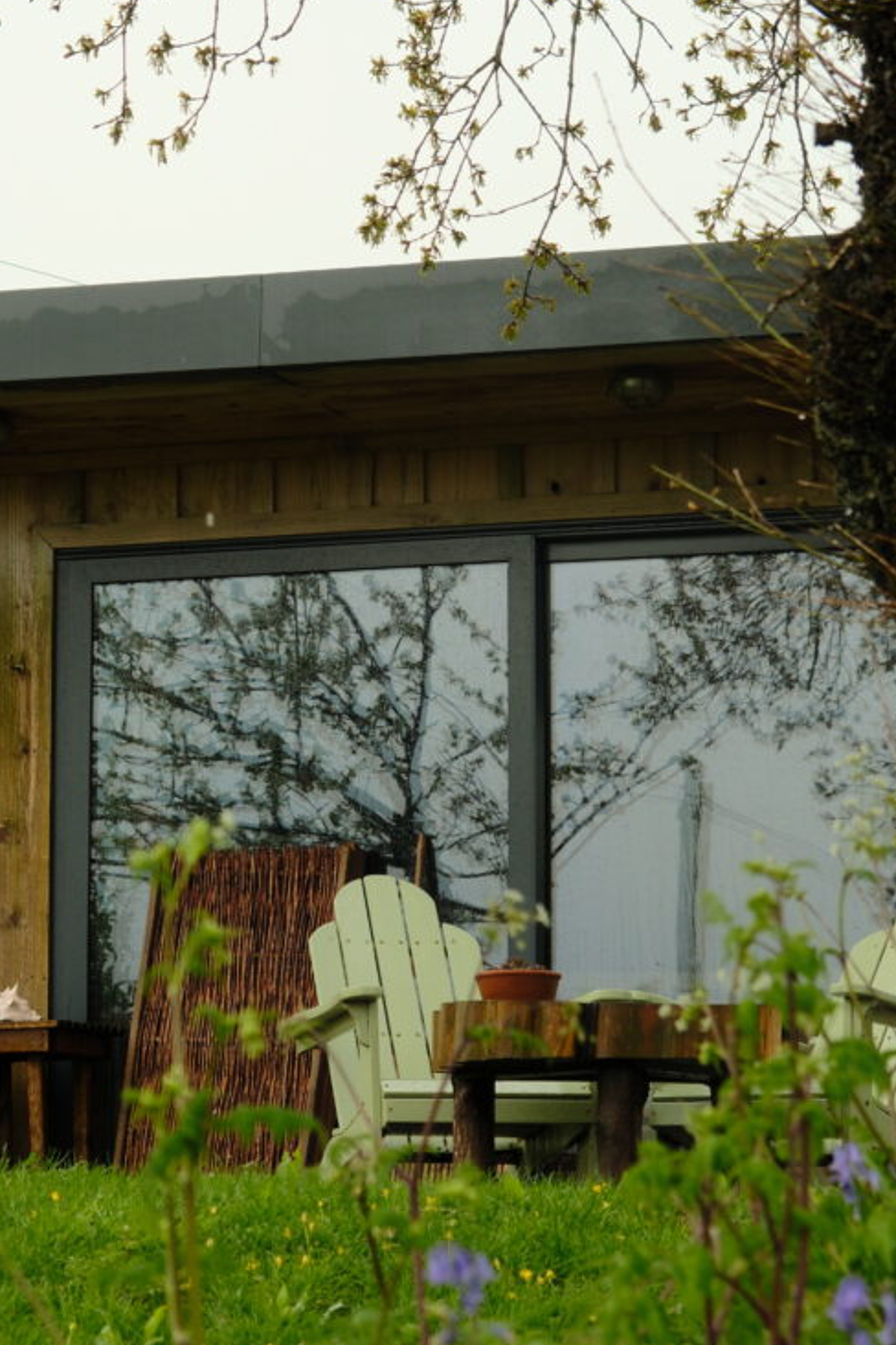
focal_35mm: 124
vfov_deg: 16.5
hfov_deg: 11.0
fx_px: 4629
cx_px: 189
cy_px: 638
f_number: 4.5
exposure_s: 1/500
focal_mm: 46.6
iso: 500
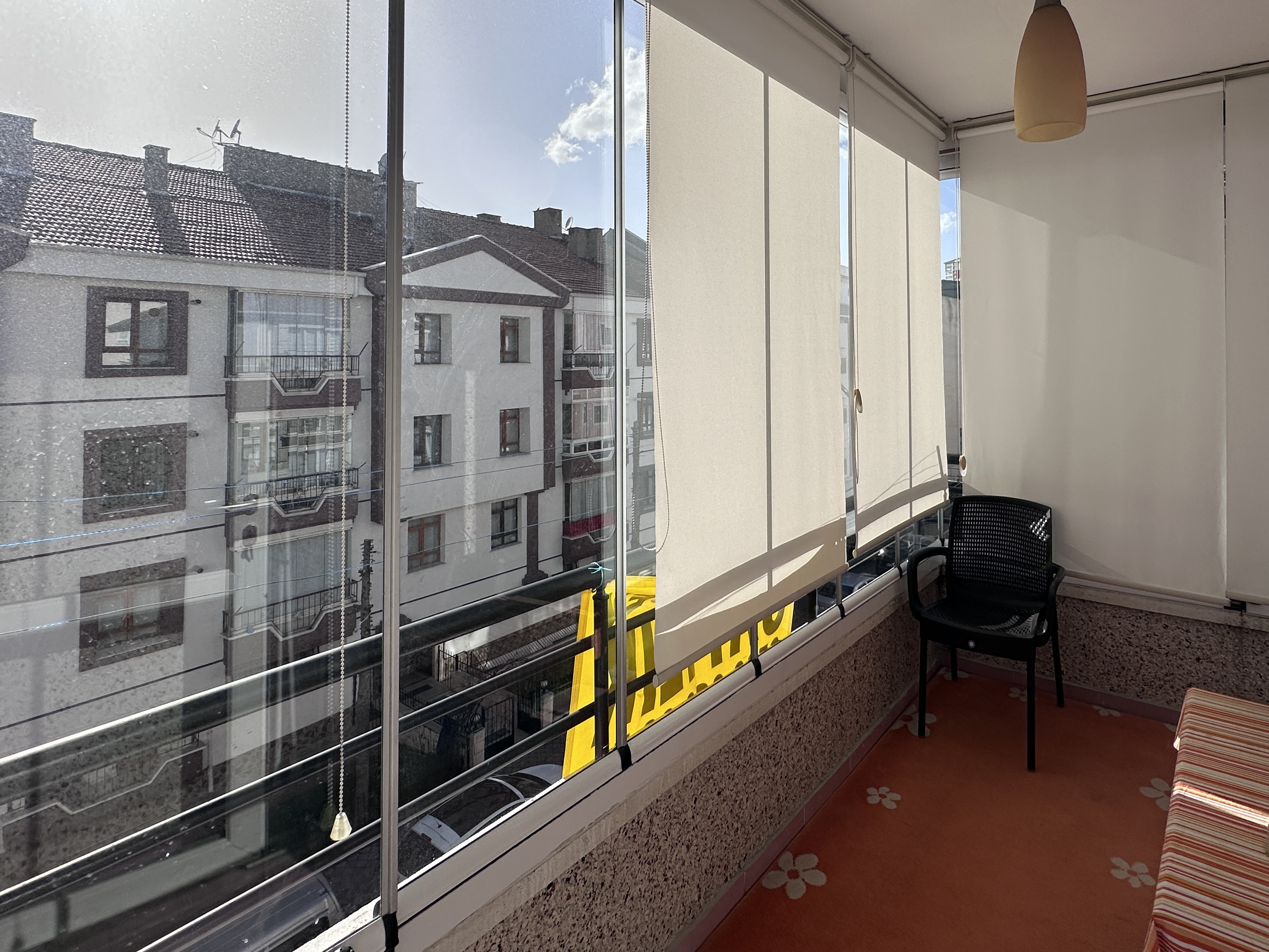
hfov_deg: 84.1
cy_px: 333
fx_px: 696
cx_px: 730
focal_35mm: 19
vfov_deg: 67.2
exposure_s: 1/3040
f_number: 2.2
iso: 50
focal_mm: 2.22
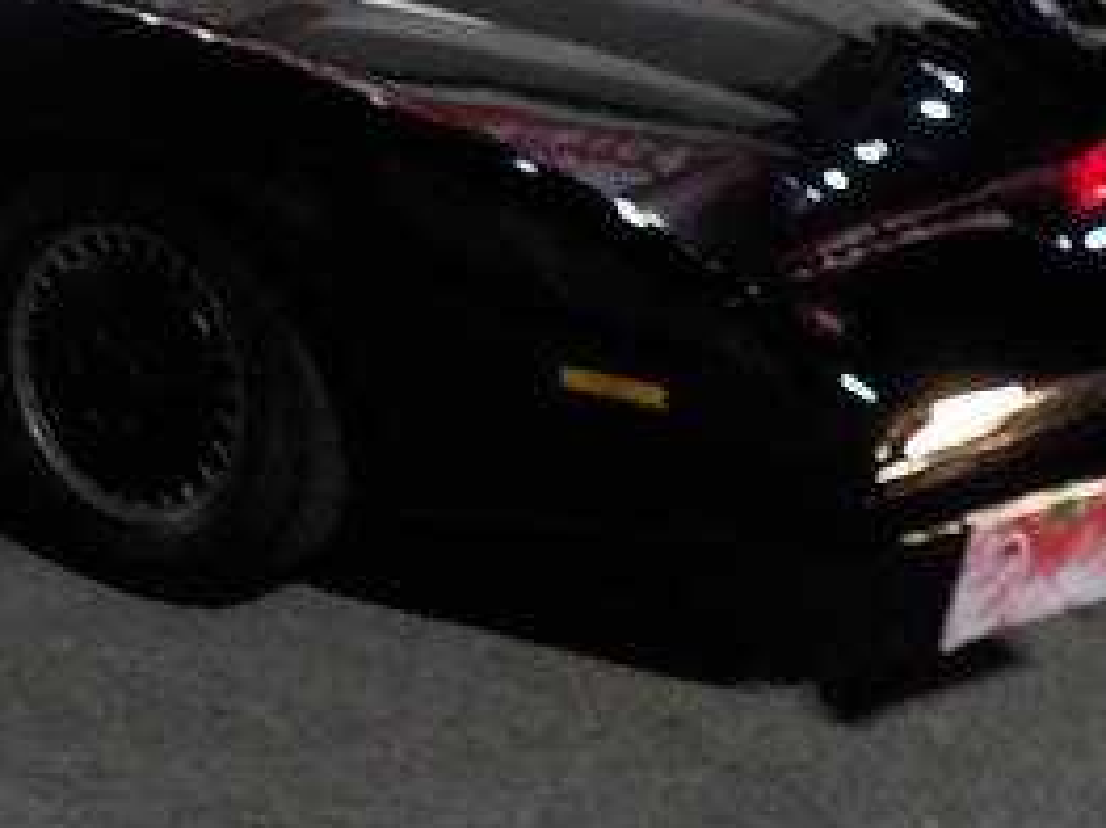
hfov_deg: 25.8
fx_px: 2331
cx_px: 97
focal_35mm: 73
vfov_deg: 19.5
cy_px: -29
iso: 400
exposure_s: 1/30
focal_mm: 4.1
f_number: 3.3
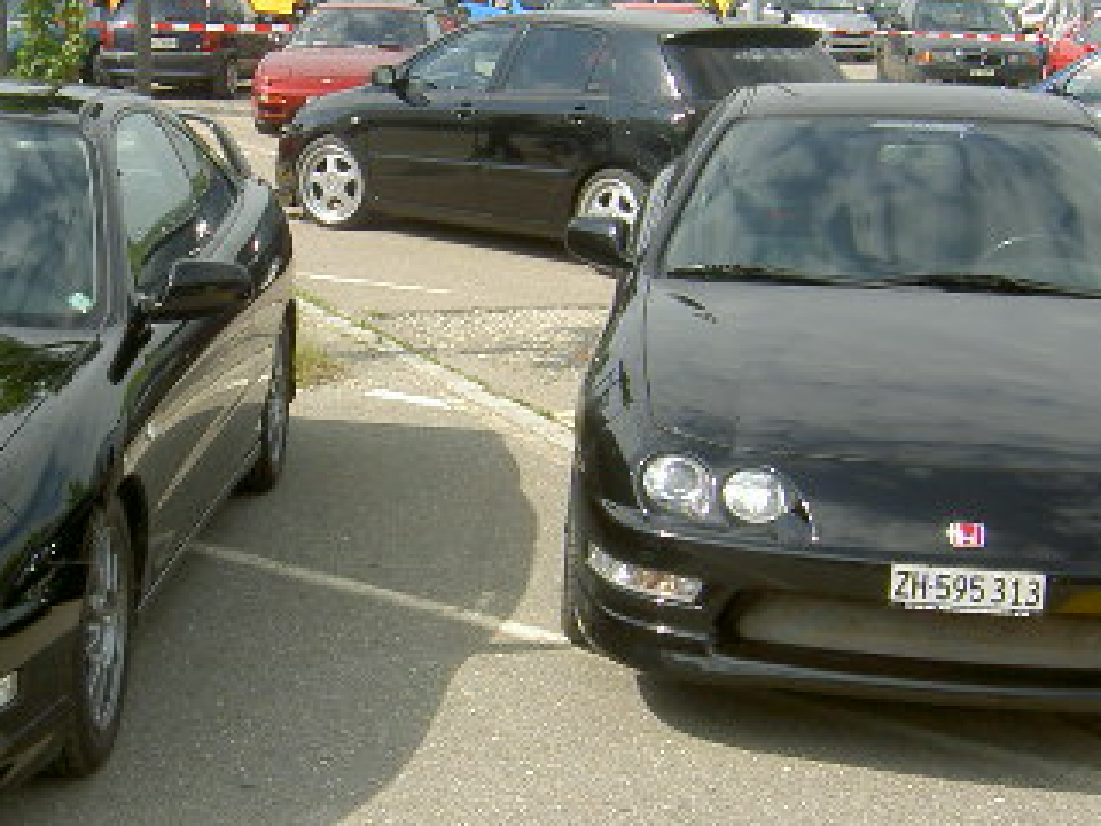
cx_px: 272
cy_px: 444
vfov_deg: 21.6
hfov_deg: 28.1
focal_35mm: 68
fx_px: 2163
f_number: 4.7
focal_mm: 5.6
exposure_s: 1/320
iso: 50
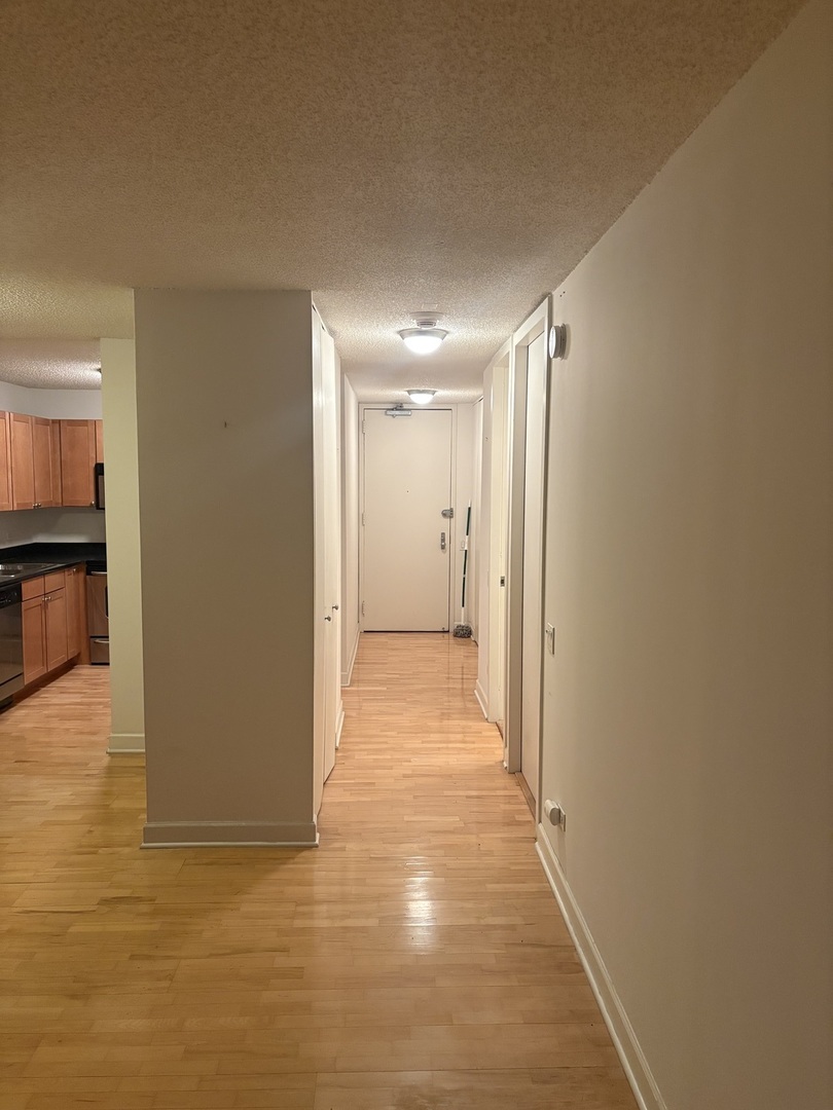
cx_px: 416
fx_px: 834
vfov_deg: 67.3
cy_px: 555
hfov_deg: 53.1
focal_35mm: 26
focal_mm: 5.96
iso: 400
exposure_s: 1/60
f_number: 1.6
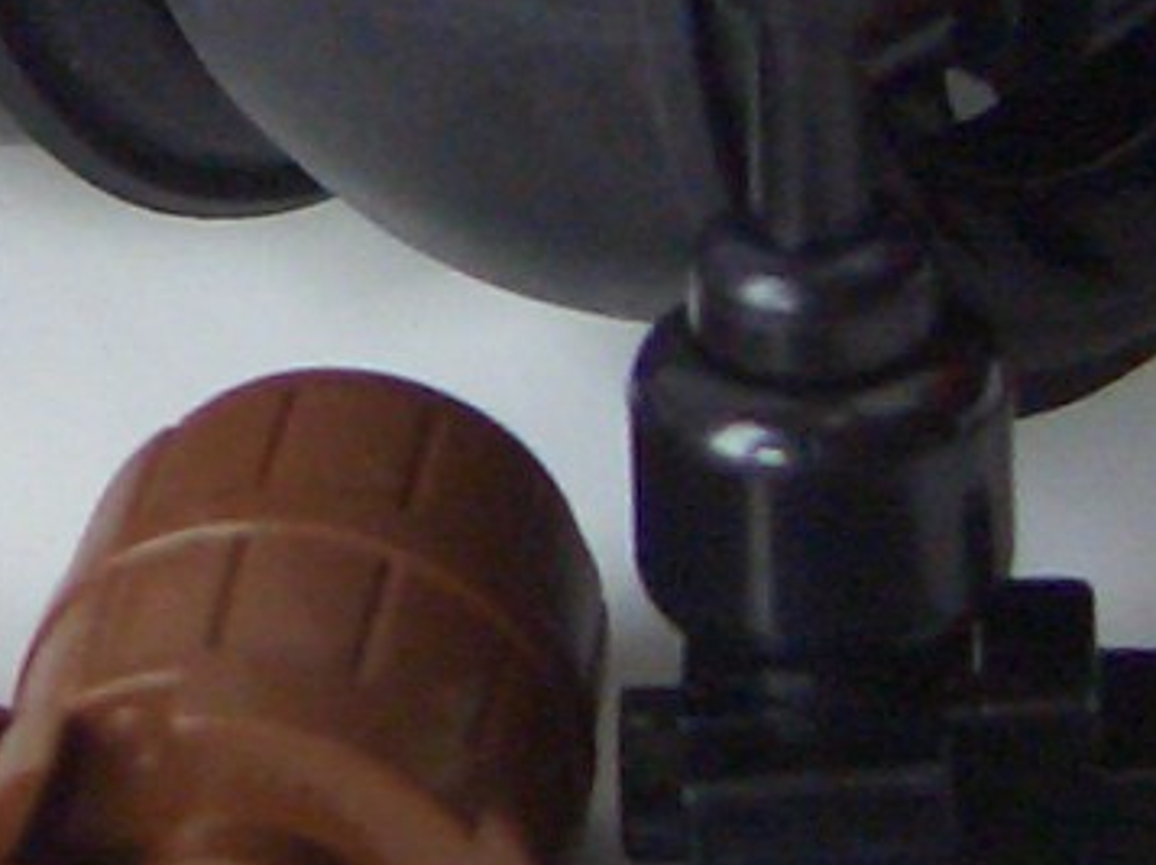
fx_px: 7473
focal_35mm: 224
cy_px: -39
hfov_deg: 8.8
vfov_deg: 6.6
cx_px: -23
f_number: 2.8
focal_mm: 8
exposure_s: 1/100
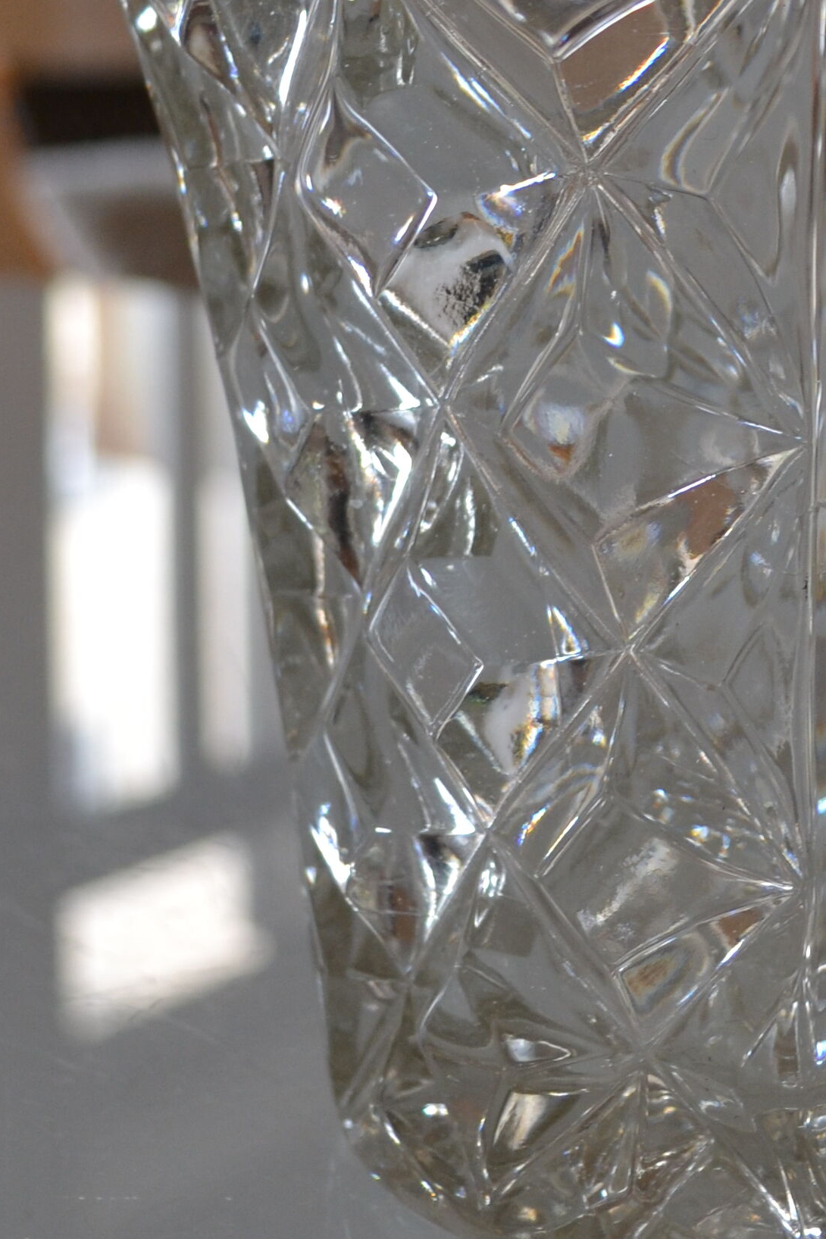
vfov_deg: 21.5
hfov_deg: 14.5
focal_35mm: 93
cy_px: 186
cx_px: 809
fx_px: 3200
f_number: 3.8
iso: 400
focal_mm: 22
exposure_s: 1/60
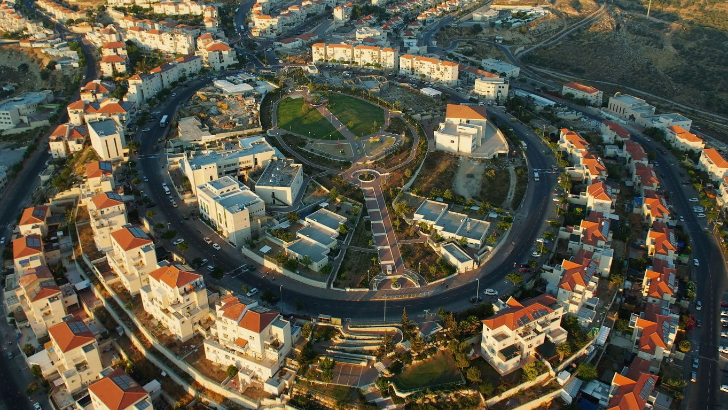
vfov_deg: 41.4
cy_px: 179
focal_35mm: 28
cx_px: 361
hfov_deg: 67.9
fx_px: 541
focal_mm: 17
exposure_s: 1/400
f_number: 5.6
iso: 400
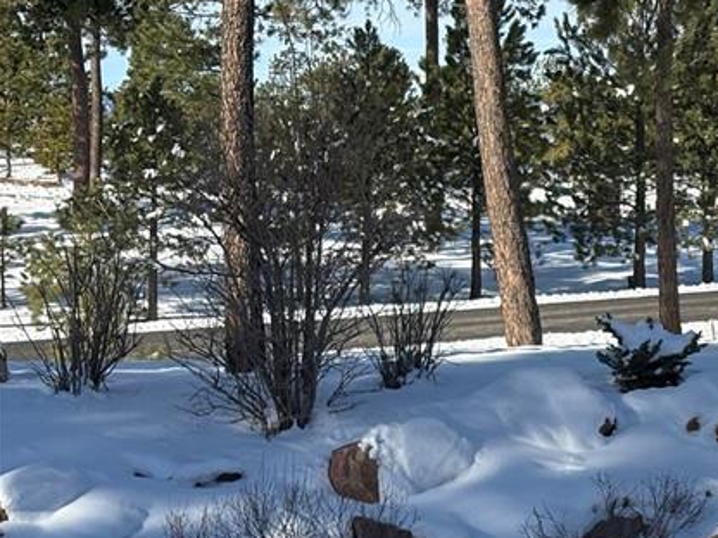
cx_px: 882
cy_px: 479
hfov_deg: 14.8
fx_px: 2655
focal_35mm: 128
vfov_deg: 11.5
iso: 50
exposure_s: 1/3831
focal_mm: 5.96
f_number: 1.6
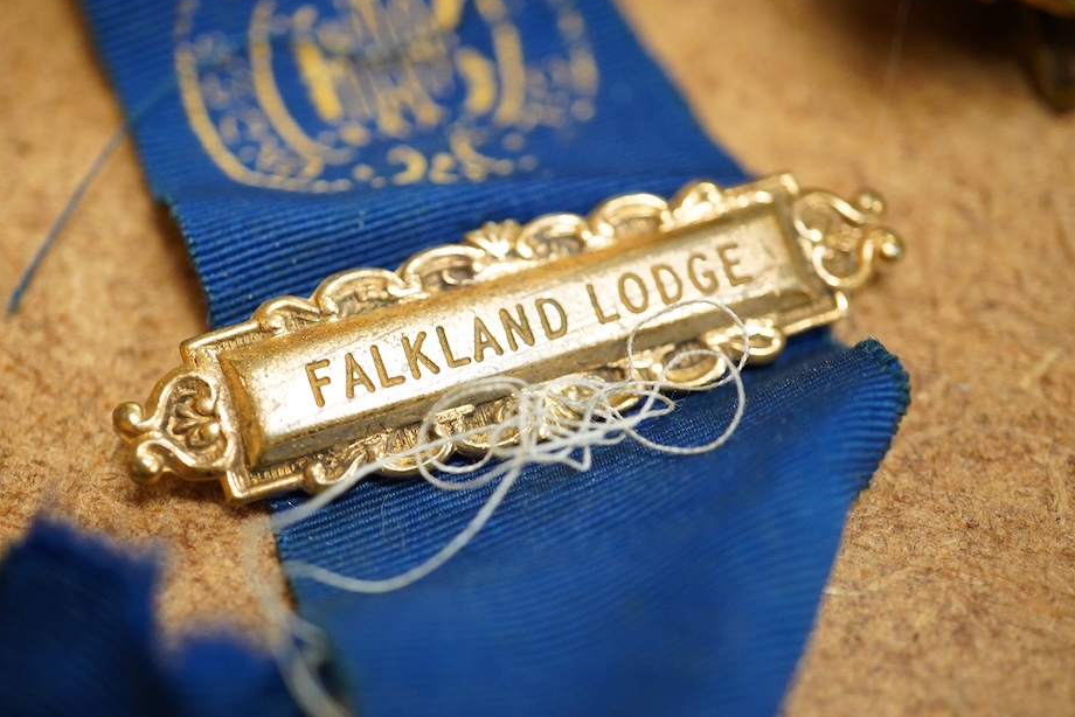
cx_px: 497
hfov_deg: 36.2
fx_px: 1643
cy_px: 349
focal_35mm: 55
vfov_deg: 24.6
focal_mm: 30
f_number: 5
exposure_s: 1/200
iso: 2500
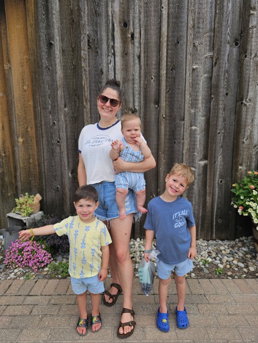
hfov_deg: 58.9
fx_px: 228
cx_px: 129
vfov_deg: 73.9
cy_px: 172
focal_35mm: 23
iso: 10
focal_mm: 6.3
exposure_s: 1/541
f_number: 1.7
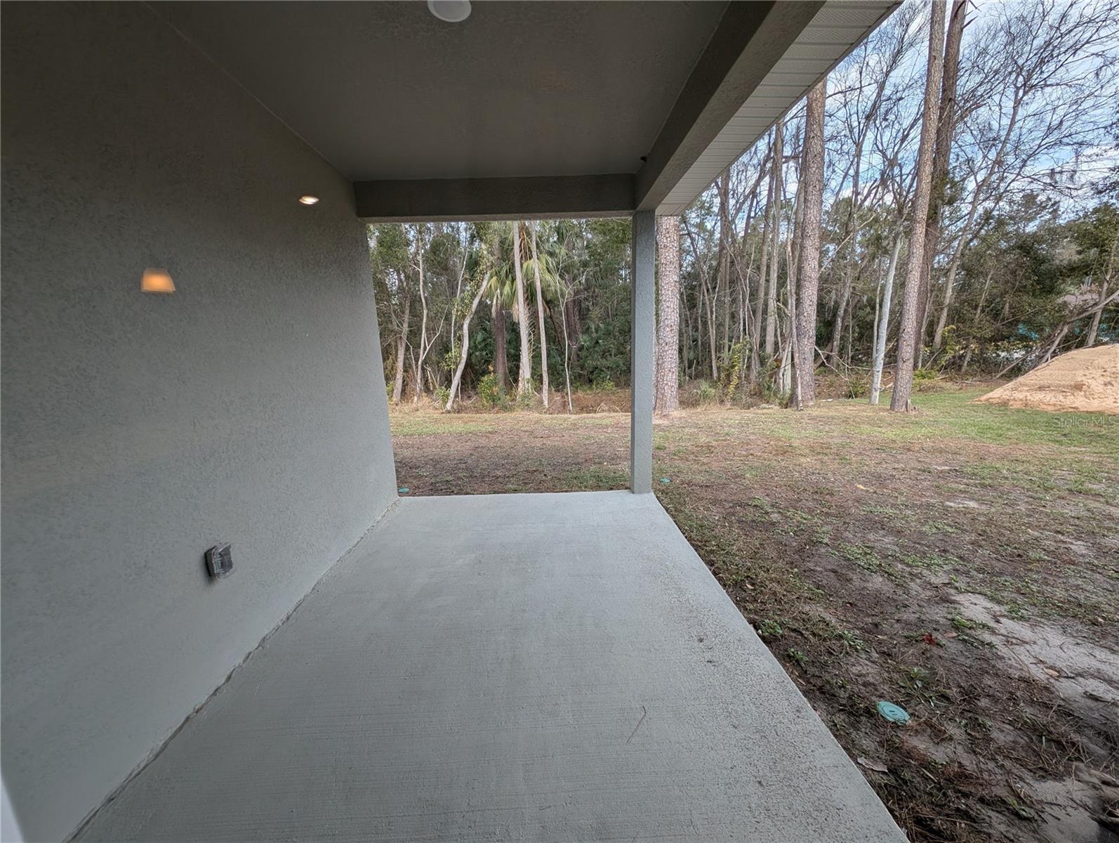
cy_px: 422
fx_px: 388
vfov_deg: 94.6
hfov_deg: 110.5
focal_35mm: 12
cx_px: 560
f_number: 1.95
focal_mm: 2.23
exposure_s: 1/368
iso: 36
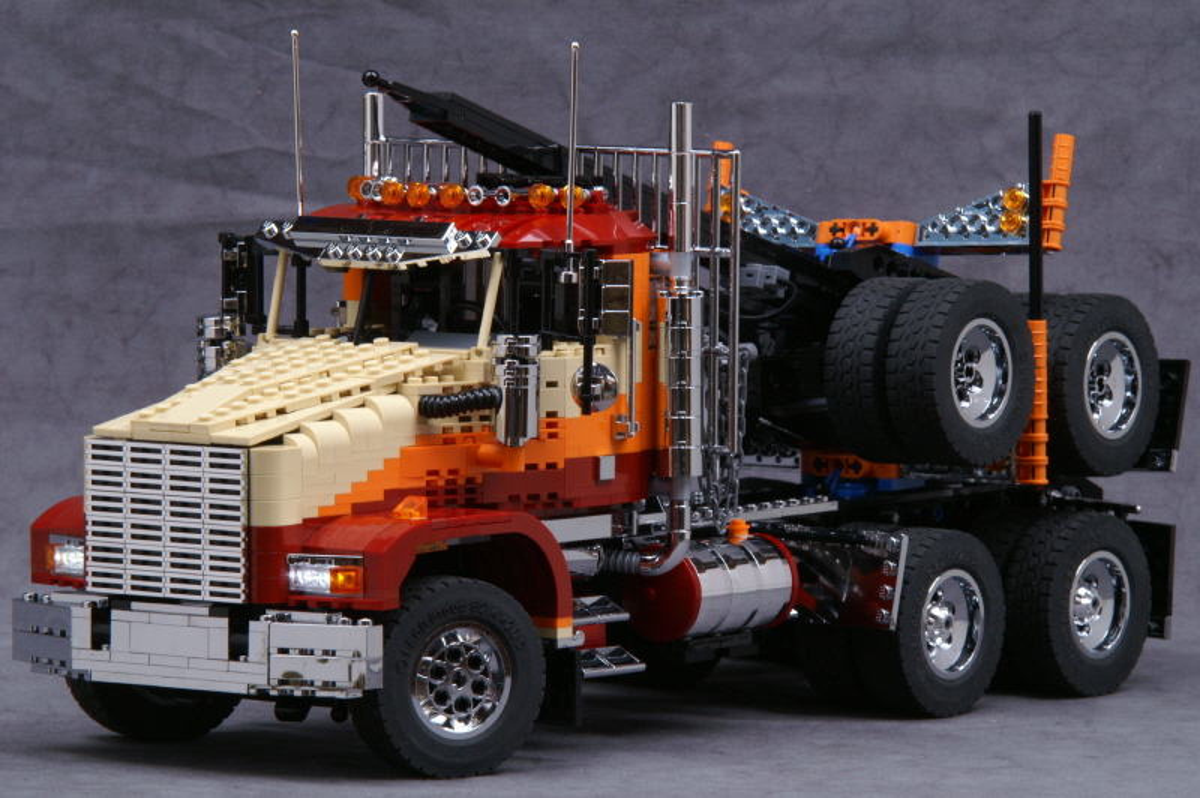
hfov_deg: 9.2
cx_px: 600
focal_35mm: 225
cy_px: 399
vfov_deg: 6.1
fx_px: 7494
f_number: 22
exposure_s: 1/1.67
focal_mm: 150
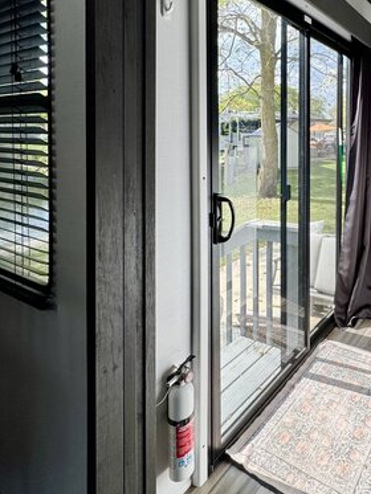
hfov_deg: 51.7
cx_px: 317
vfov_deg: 68.6
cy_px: 147
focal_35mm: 24
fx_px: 343
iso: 50
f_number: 2.2
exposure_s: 1/99
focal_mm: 2.22
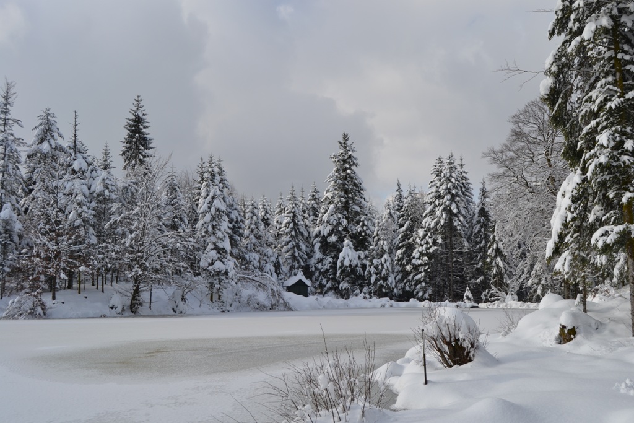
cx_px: 317
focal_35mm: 36
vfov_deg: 36.9
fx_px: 634
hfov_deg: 53.1
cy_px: 212
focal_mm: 24
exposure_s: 1/400
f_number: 7.1
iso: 100
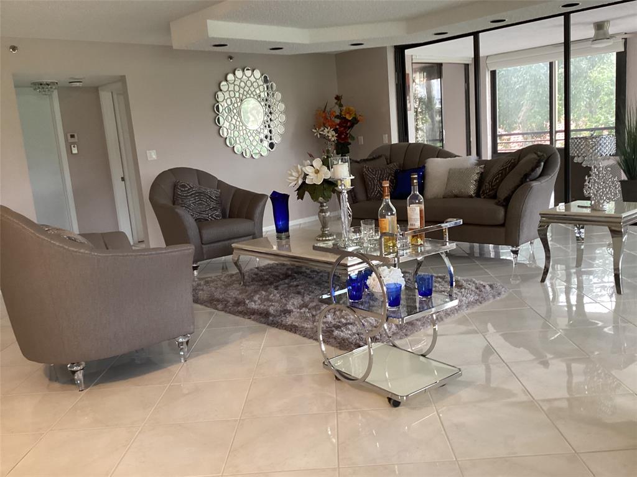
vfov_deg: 45.4
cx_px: 318
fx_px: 570
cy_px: 238
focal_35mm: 31
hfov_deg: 58.4
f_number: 2.4
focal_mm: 3.3
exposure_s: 1/60
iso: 320
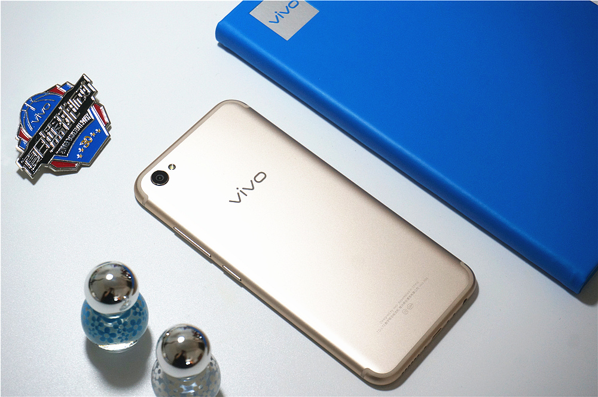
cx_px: 299
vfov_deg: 19.3
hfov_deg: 28.7
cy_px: 198
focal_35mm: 70
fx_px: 1170
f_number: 6.3
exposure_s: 1/80
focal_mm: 47
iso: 500
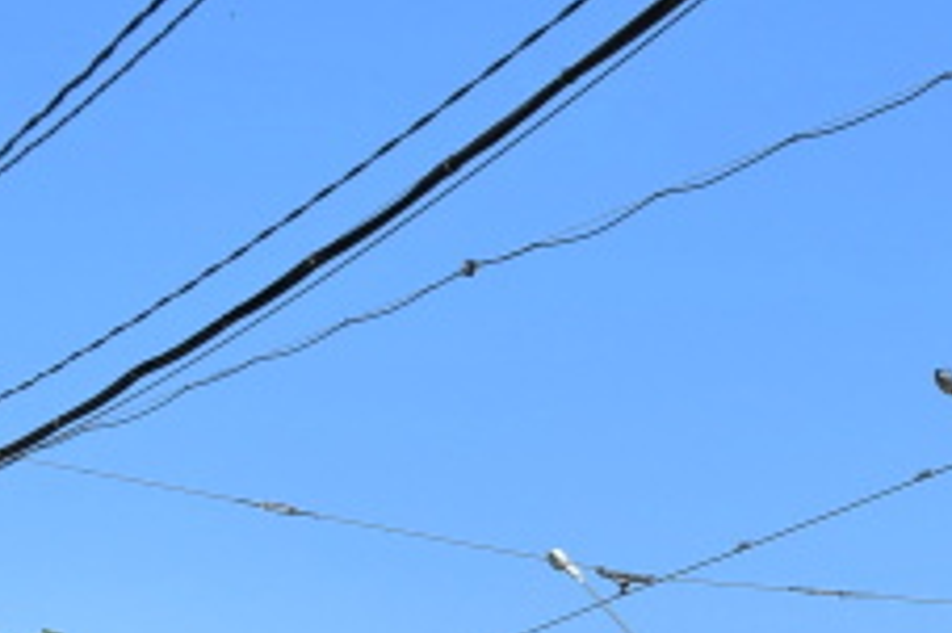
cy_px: 1054
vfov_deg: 7.9
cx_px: 1459
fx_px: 4473
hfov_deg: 11.6
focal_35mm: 169
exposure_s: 1/400
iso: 200
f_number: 10
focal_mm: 25
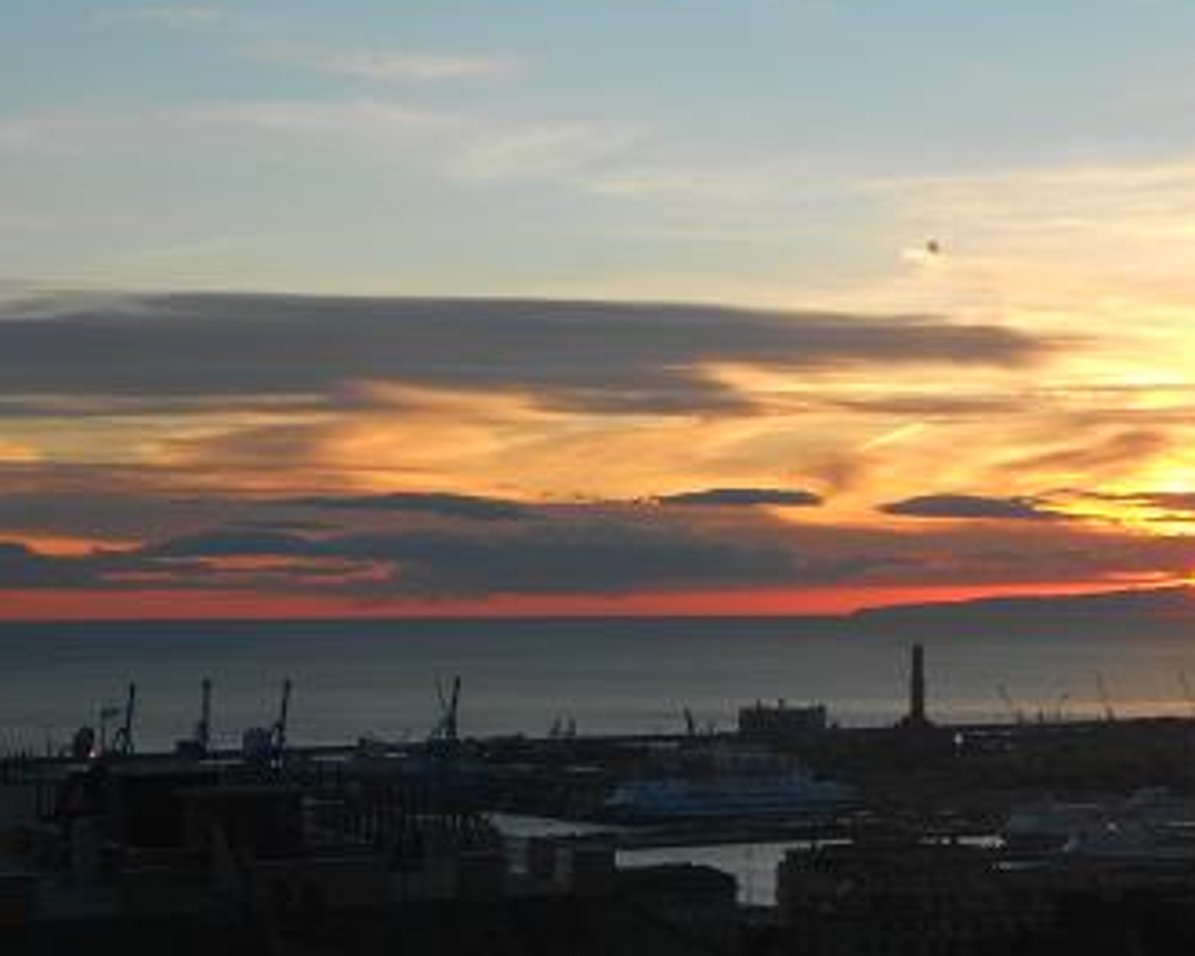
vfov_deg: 17.8
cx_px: 675
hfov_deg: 22.2
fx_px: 3042
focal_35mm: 86
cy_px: 592
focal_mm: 10
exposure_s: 1/160
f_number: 4.9
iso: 80
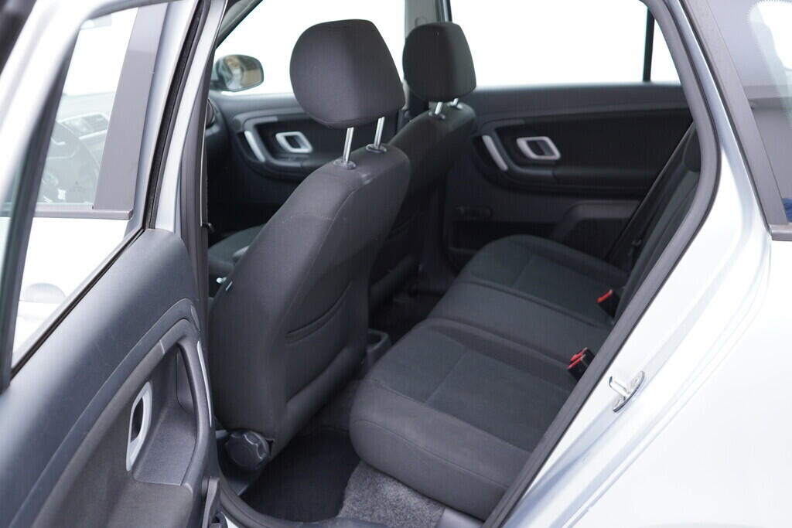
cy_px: 264
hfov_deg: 53.1
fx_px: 792
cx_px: 396
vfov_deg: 36.9
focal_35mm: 36
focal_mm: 24
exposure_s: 1/40
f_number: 2.8
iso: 200
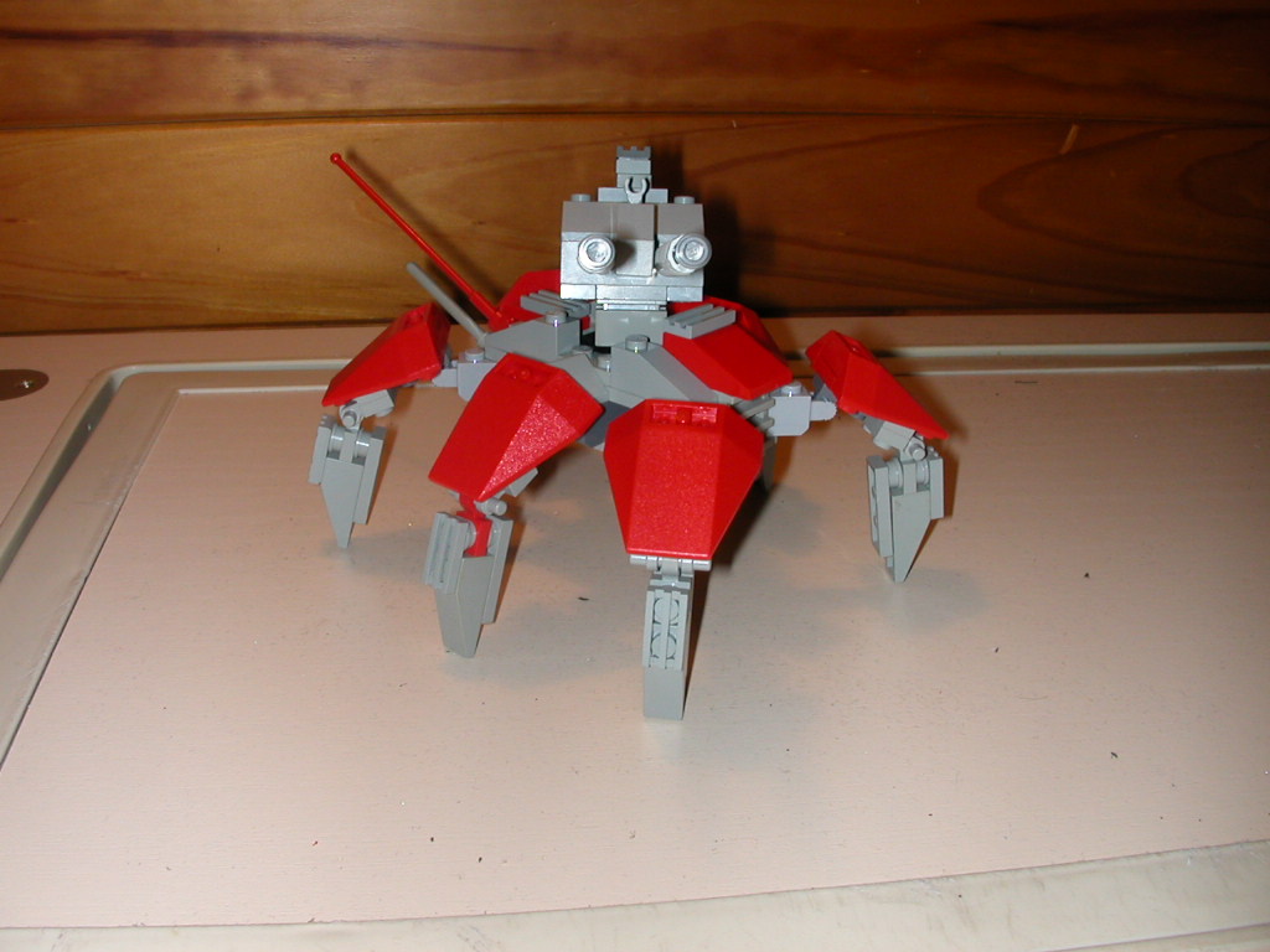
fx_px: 1357
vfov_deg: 38.7
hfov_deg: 50.1
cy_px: 476
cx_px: 635
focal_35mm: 37
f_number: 4.5
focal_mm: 5.6
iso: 100
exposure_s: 1/59.9
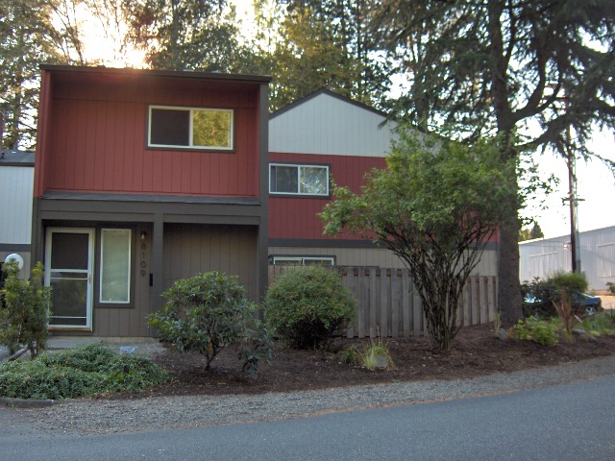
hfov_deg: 47.9
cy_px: 230
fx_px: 693
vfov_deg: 36.8
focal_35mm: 39
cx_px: 308
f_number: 2.8
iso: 197
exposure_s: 1/157
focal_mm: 8
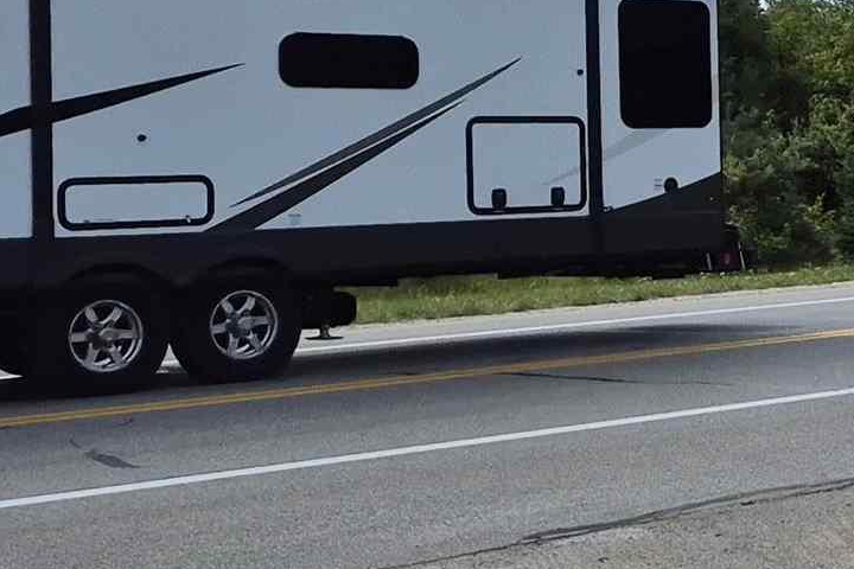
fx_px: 2419
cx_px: 1688
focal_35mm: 102
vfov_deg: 13.4
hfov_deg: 15.9
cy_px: 242
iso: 25
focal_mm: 5.4
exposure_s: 1/2536
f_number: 1.8
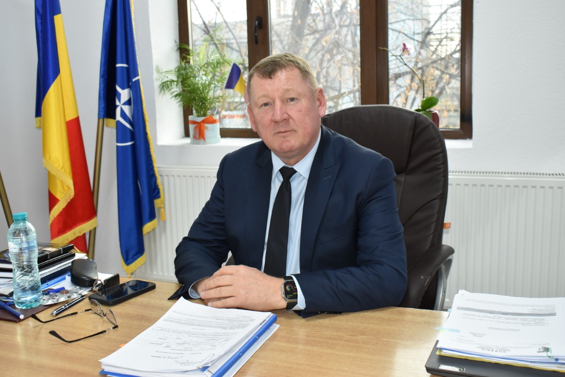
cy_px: 188
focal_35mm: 38
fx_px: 588
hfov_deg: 51.3
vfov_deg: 35.5
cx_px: 282
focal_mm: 25
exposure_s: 1/125
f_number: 5.6
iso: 800
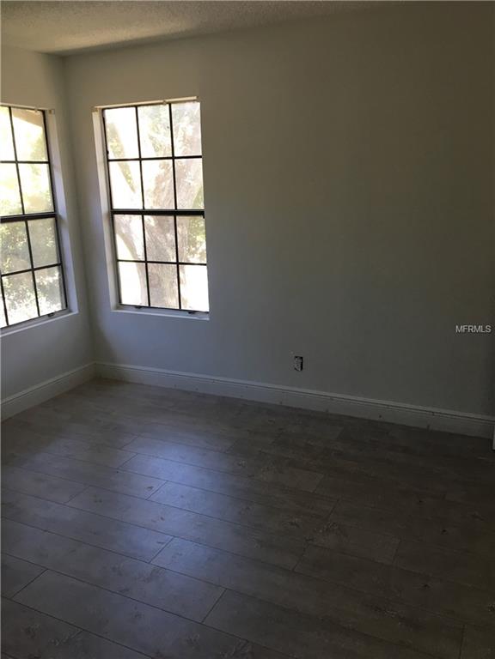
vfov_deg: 61.7
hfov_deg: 48.2
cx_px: 248
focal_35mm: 29
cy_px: 330
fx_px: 553
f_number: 2.2
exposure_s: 1/30
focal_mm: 4.15
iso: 50
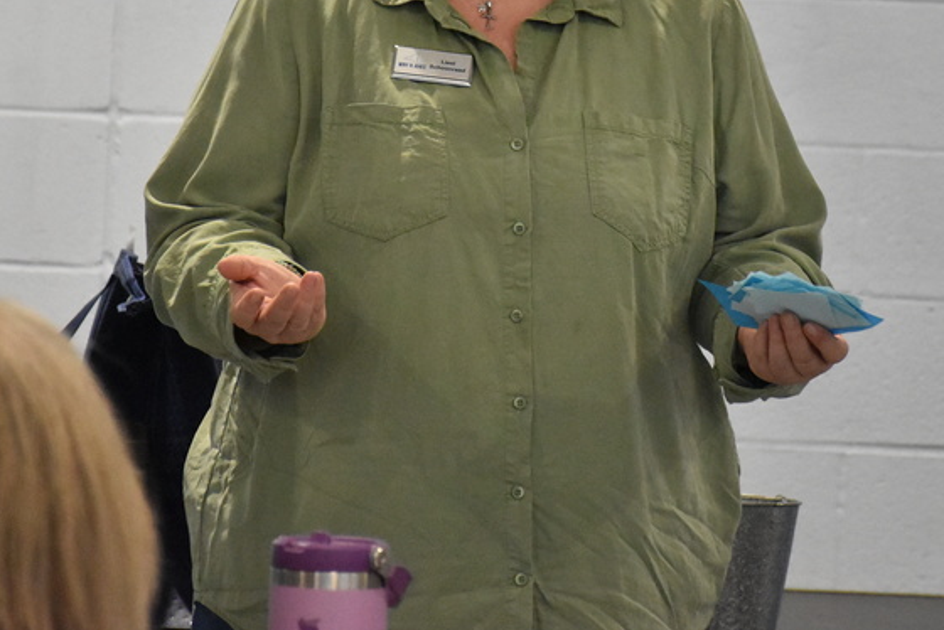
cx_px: 553
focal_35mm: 318
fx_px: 8343
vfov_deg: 4.3
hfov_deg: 6.5
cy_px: 72
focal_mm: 116
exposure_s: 1/320
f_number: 5.6
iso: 6400
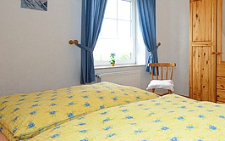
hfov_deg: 59.3
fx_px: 190
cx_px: 156
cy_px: 87
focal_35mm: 31
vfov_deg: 40.3
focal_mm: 12
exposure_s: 1/80
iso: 400
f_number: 9
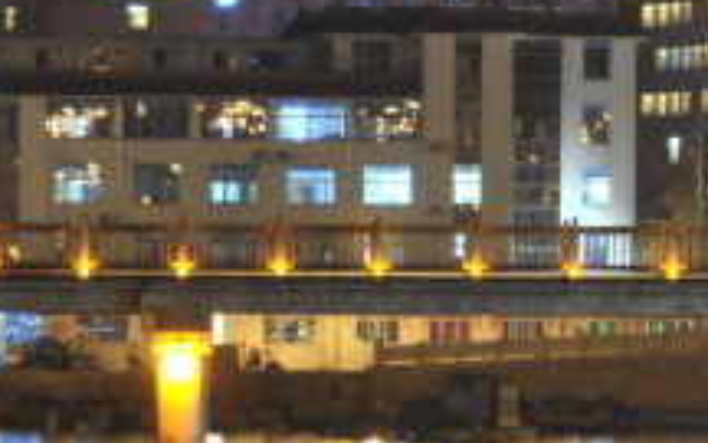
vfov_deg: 1.6
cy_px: 546
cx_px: 36
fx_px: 15398
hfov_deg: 2.6
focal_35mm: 798
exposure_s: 30
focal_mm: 165
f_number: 11
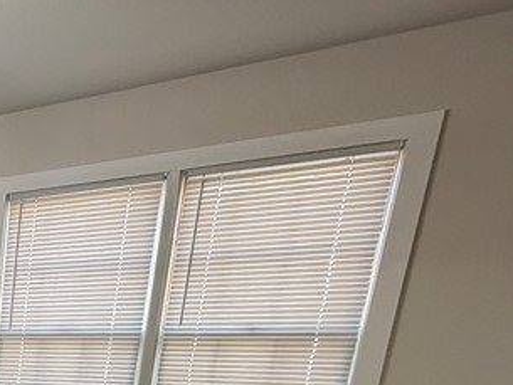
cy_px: 521
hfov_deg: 27.9
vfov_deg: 25.7
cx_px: -249
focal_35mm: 47
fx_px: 697
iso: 320
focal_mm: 2.22
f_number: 2.2
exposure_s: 1/120
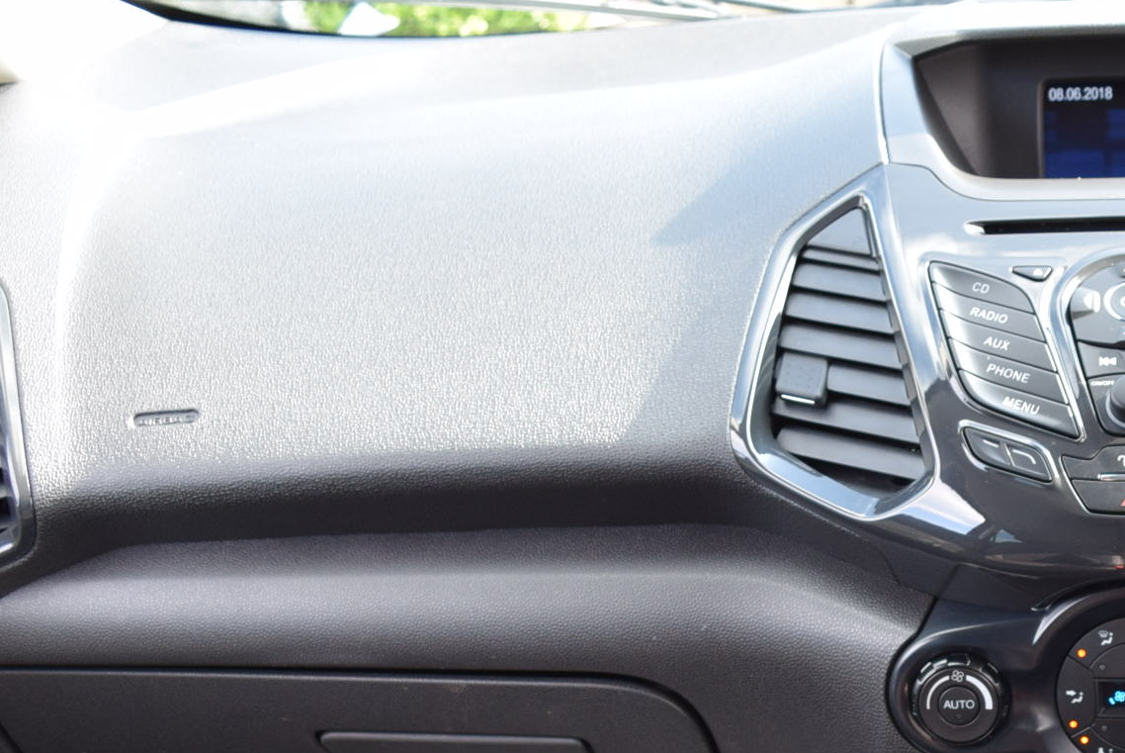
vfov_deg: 18.4
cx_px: 1209
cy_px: 860
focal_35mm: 71
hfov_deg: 26.4
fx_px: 2221
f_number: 5
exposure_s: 1/100
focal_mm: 18
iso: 400
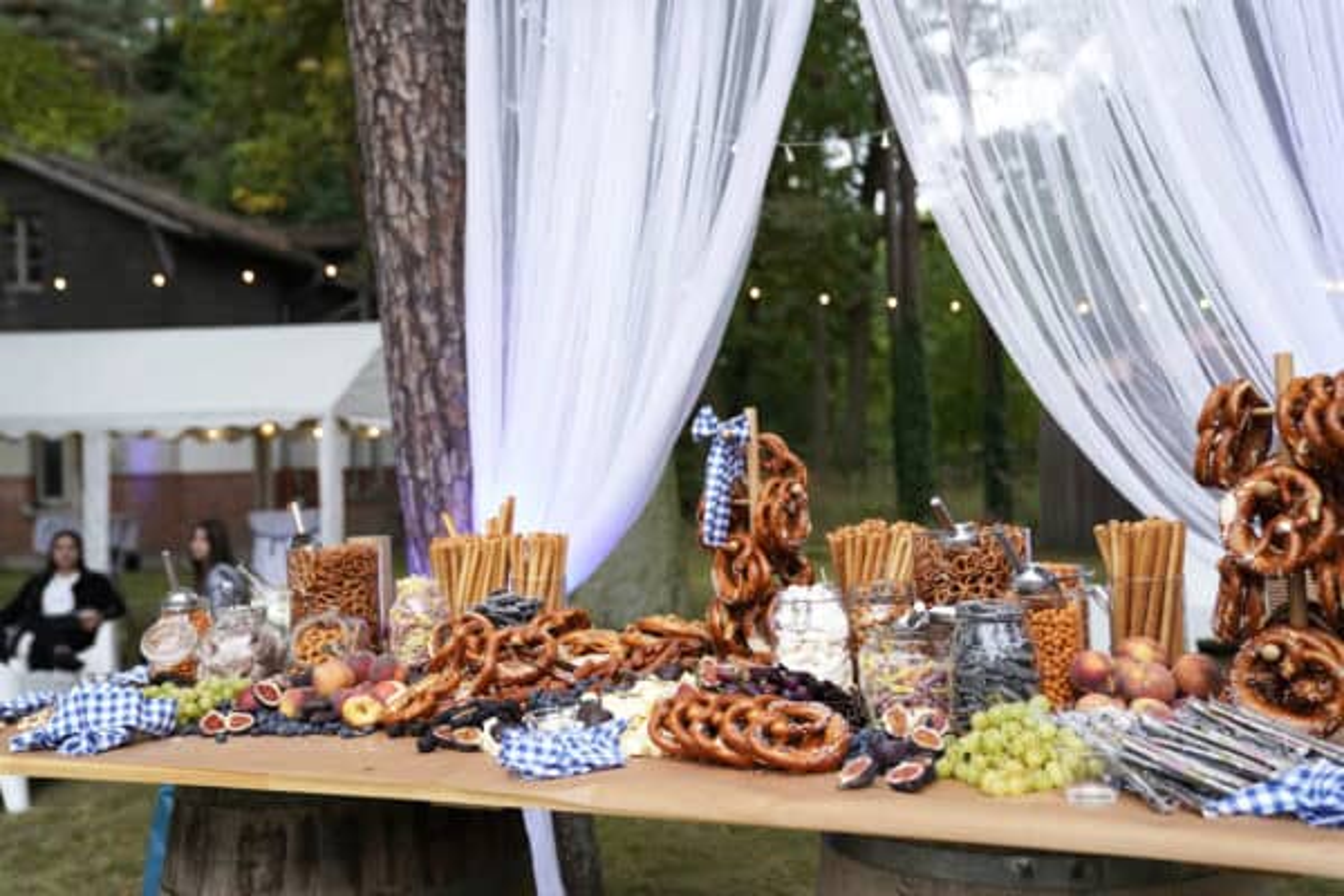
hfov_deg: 49.6
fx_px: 1456
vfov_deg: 34.2
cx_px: 672
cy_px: 448
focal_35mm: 39
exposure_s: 1/500
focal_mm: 39
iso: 640
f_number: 2.8
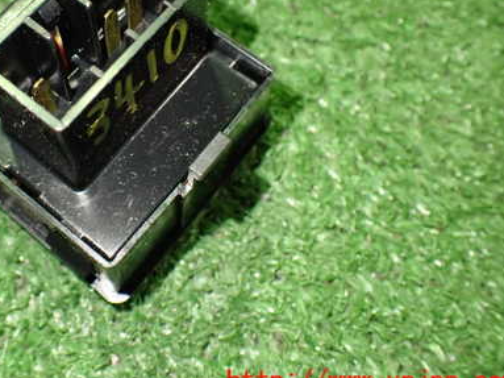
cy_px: 103
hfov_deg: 39.4
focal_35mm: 47
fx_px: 684
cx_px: 129
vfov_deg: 30.4
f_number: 2.3
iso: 800
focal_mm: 5.4
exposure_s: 1/80
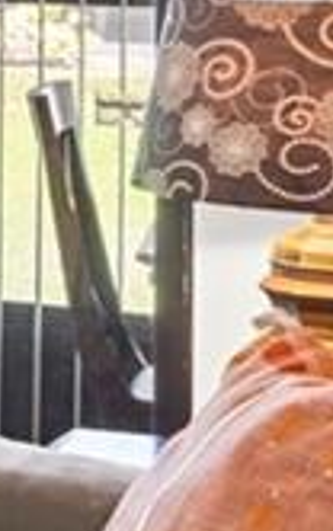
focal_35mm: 157
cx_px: -1508
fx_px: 2276
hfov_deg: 5.4
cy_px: -93
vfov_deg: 13.0
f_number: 9
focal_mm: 16
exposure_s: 5
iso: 250
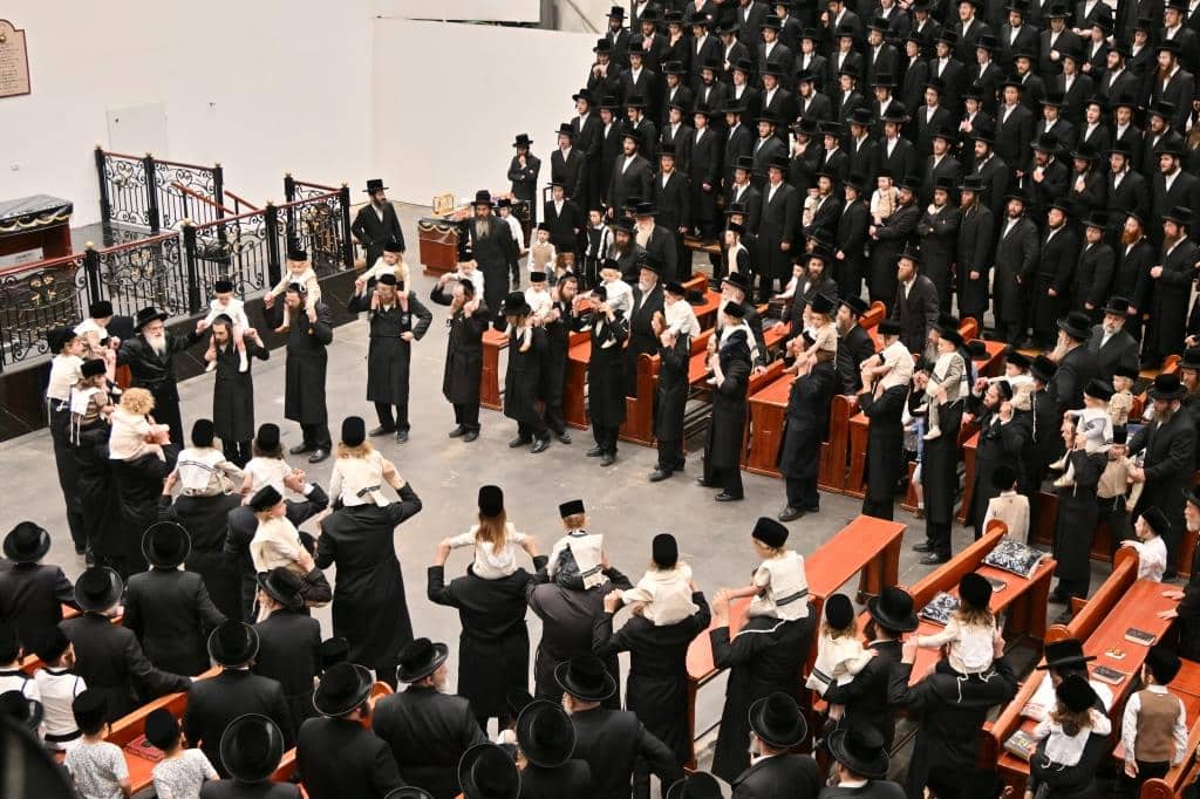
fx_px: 1599
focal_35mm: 48
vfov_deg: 28.1
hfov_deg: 41.1
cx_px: 600
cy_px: 400
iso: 320
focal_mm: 32
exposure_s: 1/200
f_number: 4
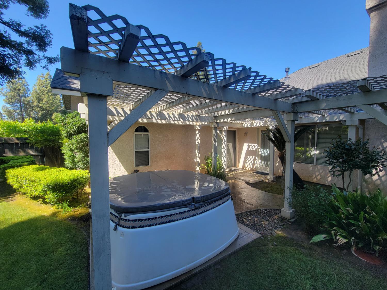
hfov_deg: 106.2
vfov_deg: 89.9
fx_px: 145
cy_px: 145
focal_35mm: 13
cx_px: 194
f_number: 2.2
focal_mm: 2.2
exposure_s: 1/325
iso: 50
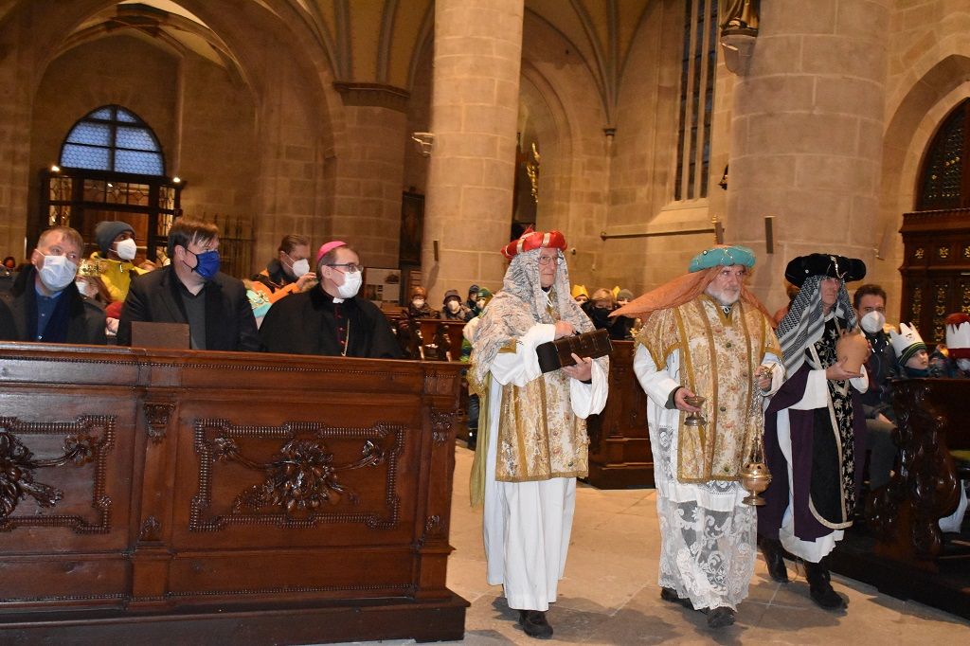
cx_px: 485
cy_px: 323
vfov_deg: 31.9
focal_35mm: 42
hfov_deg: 46.4
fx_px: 1131
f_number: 4.2
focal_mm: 28
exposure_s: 1/60
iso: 6400
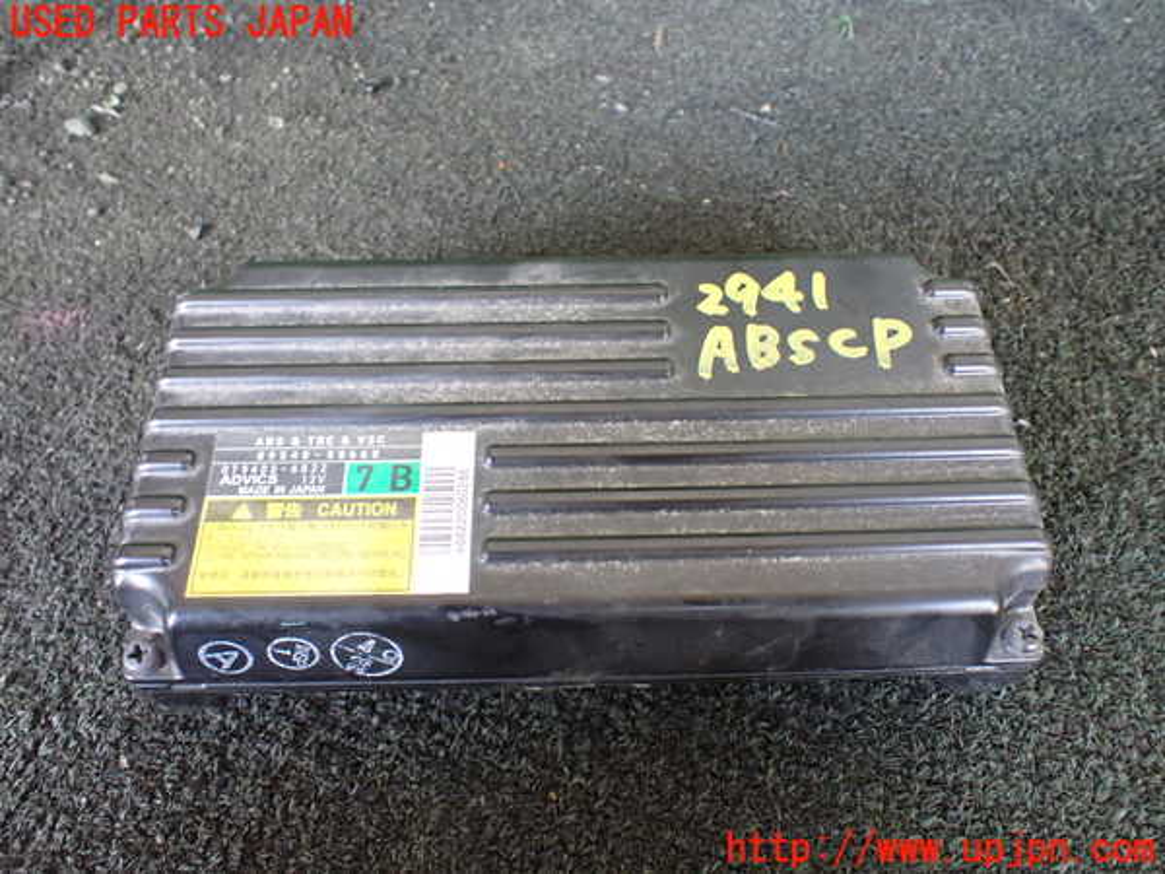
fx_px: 1010
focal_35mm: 30
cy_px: 437
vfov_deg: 46.8
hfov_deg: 60.0
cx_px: 582
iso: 800
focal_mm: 5.4
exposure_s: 1/80
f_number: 2.3
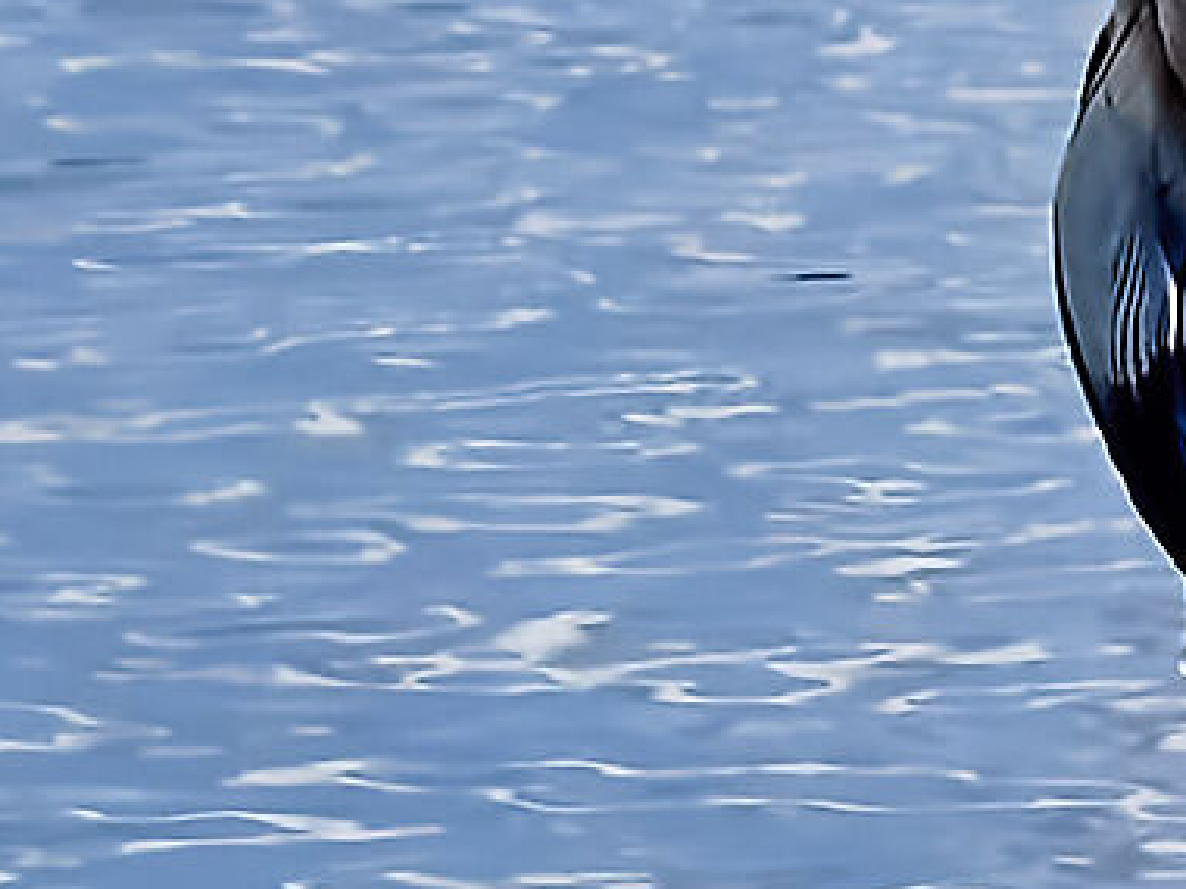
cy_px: 1132
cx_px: 1795
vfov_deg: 0.9
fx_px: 55846
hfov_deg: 1.2
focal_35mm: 1630
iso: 100
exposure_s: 1/1000
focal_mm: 46.5
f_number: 5.6
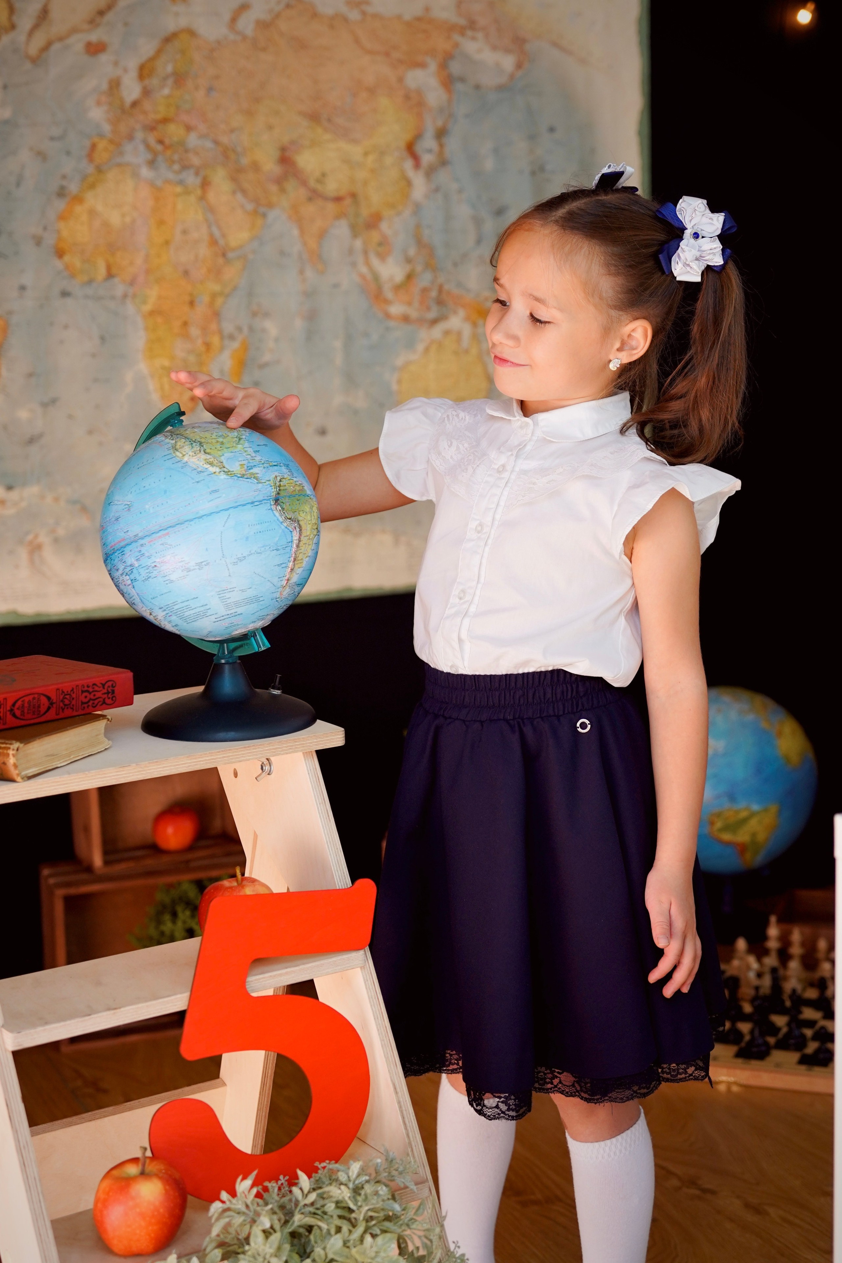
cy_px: 632
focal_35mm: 44
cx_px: 421
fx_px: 1551
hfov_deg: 30.4
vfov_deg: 44.3
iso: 320
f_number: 2.8
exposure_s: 1/250
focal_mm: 44.2
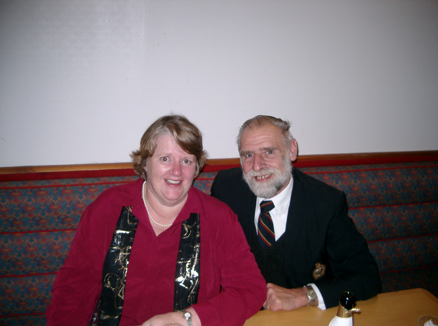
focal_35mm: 37
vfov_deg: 38.5
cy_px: 163
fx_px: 467
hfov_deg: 50.3
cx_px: 219
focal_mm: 7.6
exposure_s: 1/60
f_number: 2.6
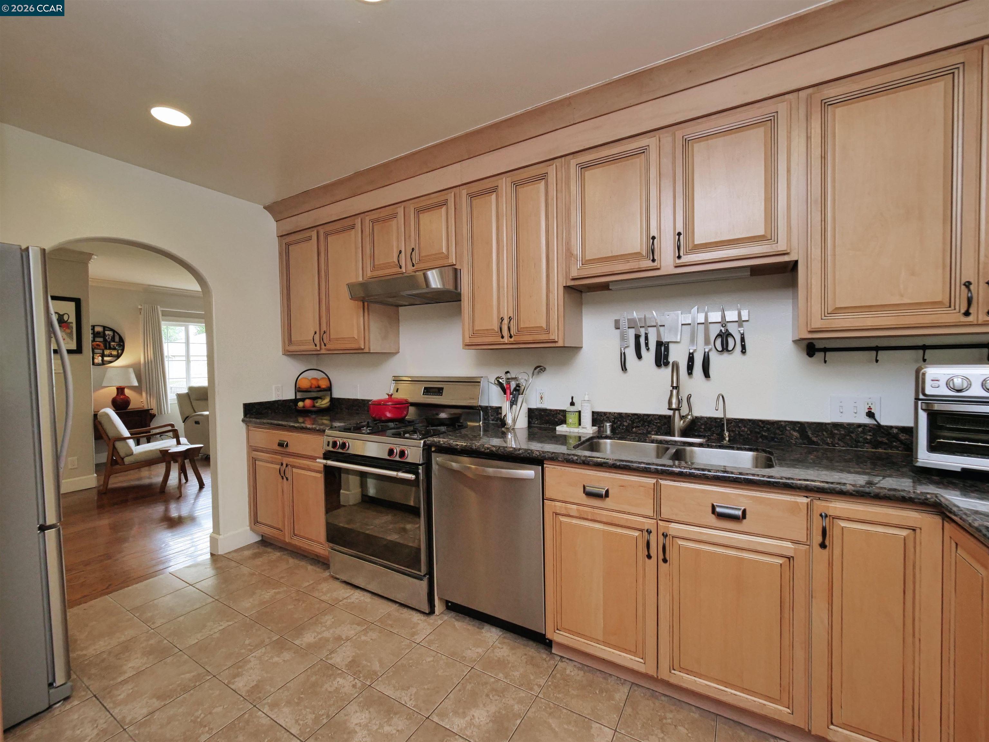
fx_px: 400
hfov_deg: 102.1
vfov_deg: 85.7
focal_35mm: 14
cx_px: 494
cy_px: 371
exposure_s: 1/160
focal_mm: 7
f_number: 4
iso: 800
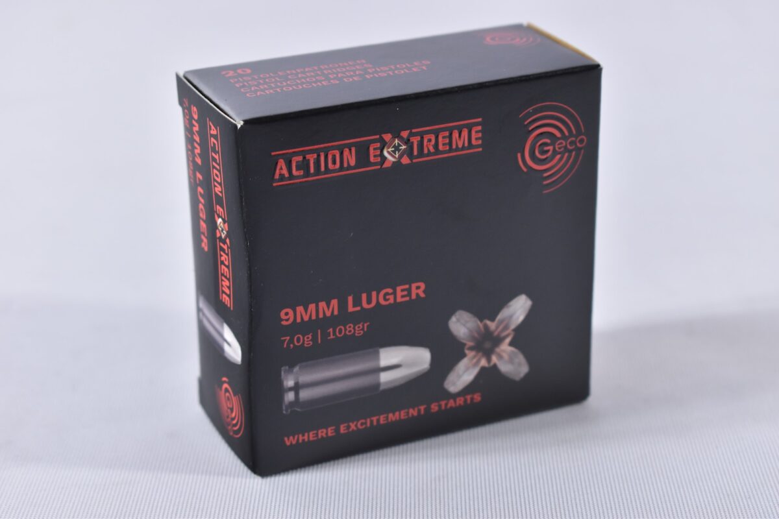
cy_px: 260
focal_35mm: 82
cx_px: 390
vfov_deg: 16.6
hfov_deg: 24.6
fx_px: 1785
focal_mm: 55
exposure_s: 1/40
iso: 640
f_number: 5.6
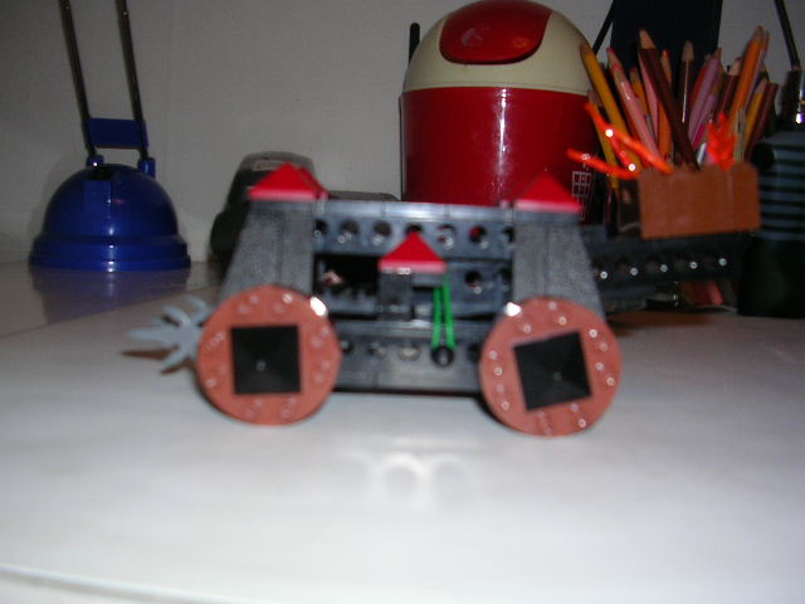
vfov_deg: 37.7
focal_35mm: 38
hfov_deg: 49.0
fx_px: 884
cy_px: 302
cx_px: 402
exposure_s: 1/60.1
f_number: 2.8
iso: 50
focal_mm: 5.8
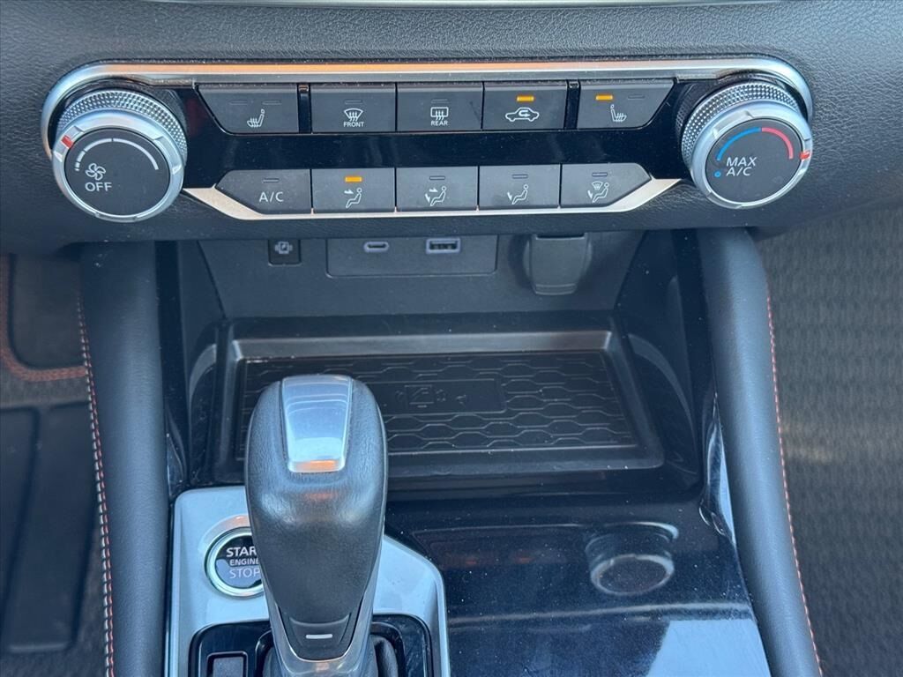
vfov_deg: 30.3
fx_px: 1252
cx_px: 452
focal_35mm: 48
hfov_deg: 39.7
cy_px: 338
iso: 250
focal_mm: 6.76
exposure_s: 1/60
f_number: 1.78
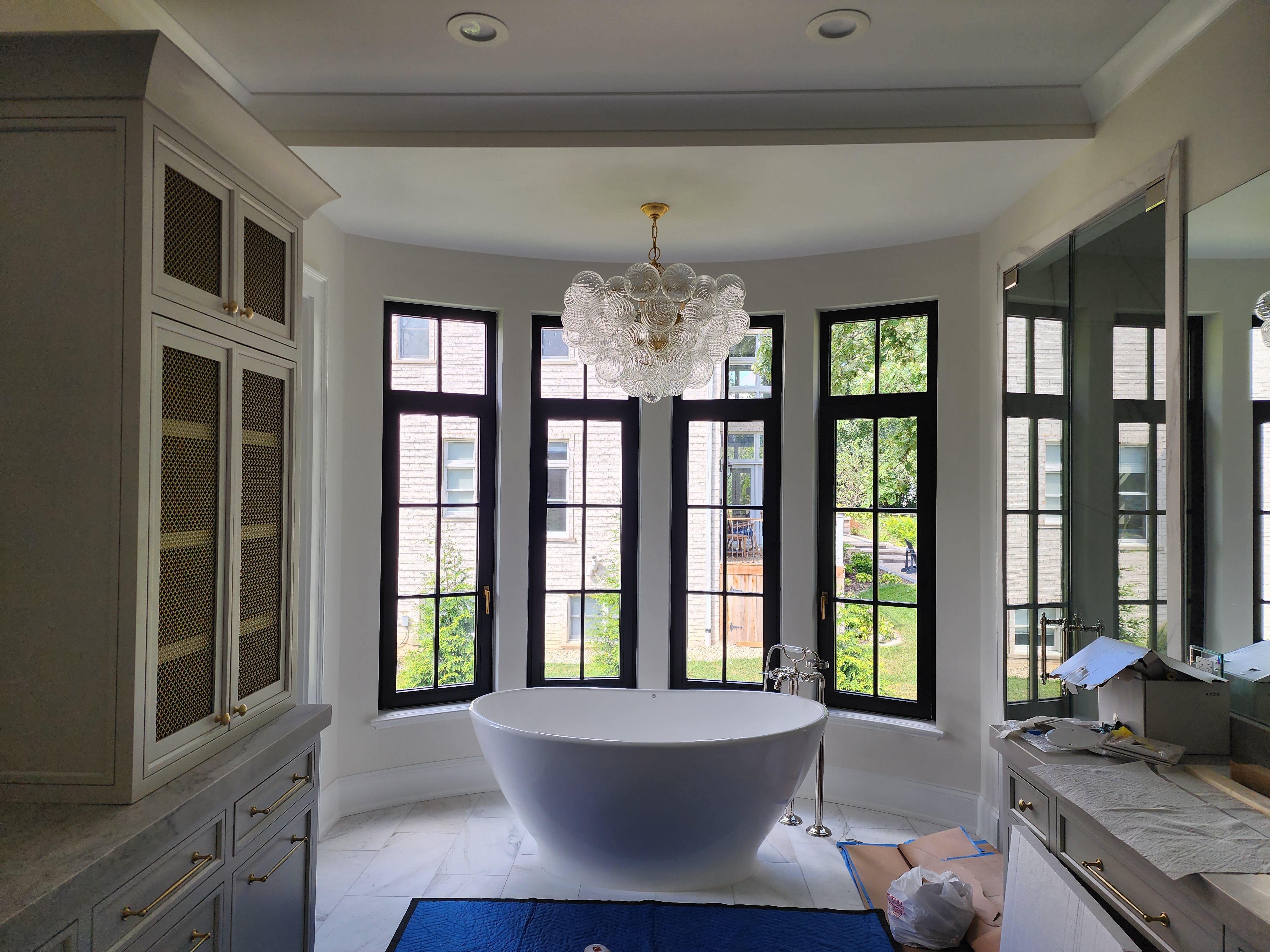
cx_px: 635
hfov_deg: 73.9
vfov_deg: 58.9
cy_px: 476
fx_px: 844
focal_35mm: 23
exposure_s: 1/180
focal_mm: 6.4
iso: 40
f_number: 1.8
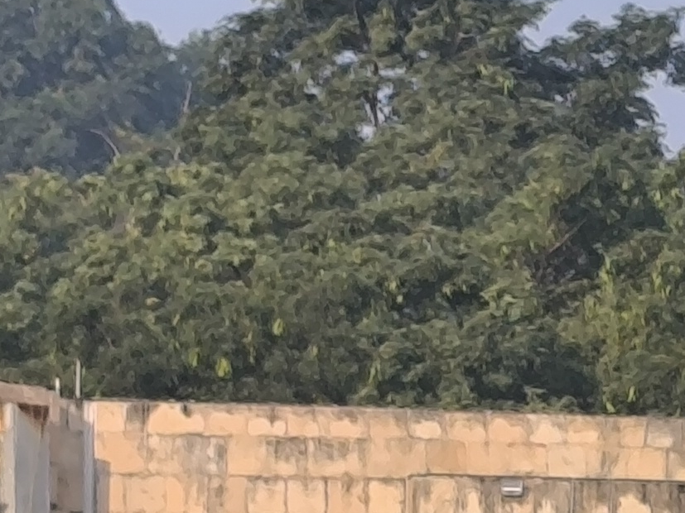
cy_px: 1068
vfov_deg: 3.2
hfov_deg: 4.3
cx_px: 1153
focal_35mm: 459
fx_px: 9082
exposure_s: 1/627
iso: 50
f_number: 1.65
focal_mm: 6.14
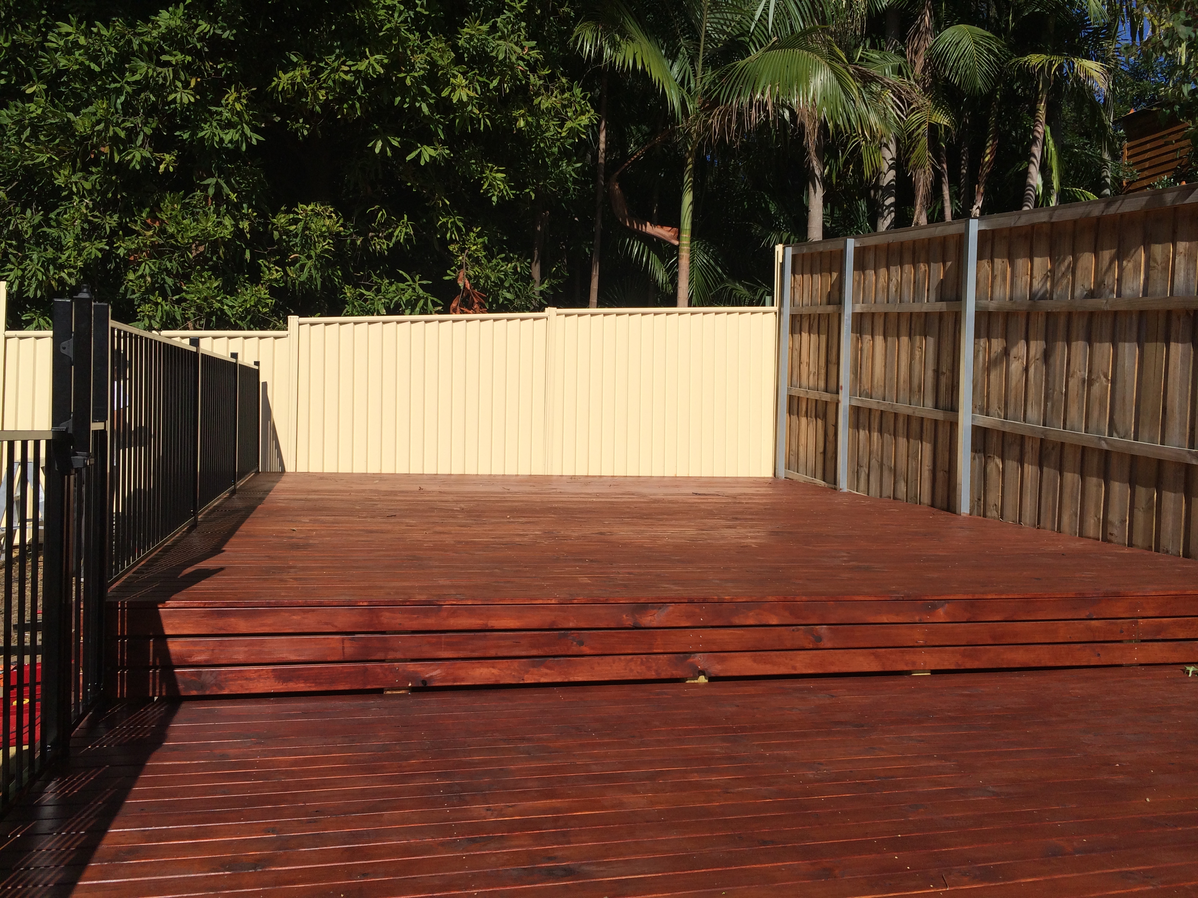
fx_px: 1038
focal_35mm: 30
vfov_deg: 46.8
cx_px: 599
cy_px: 449
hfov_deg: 60.0
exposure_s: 1/3425
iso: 40
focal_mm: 4.12
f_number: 2.2
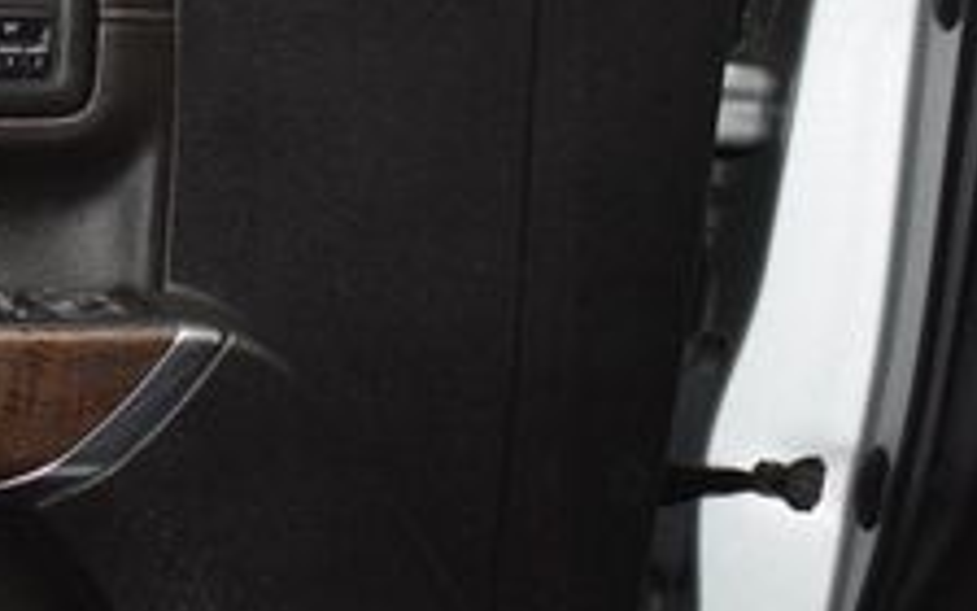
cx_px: -305
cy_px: 600
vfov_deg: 12.3
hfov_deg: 18.4
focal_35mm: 105
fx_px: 2796
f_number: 3.8
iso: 2000
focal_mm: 24
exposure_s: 1/125
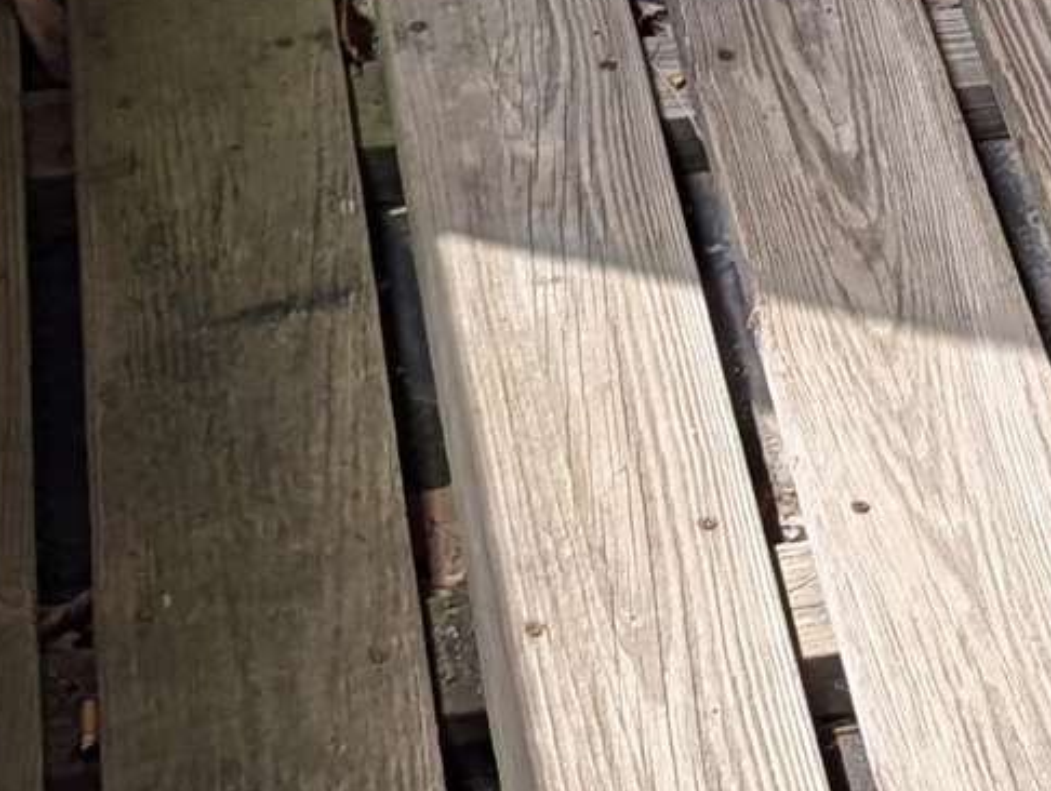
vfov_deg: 9.2
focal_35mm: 151
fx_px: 4591
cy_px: -828
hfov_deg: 11.6
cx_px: 2169
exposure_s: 1/416
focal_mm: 6.81
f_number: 1.85
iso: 41
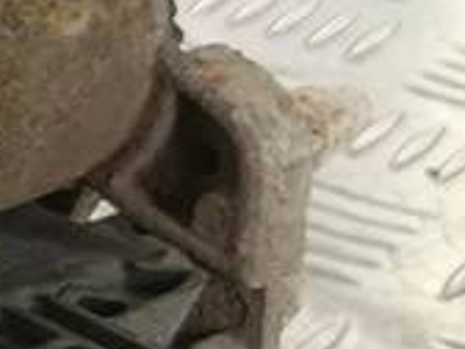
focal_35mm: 165
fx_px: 2216
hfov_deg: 9.7
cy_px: 260
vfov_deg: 9.0
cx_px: -839
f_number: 1.6
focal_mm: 4.11
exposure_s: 1/50
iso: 94
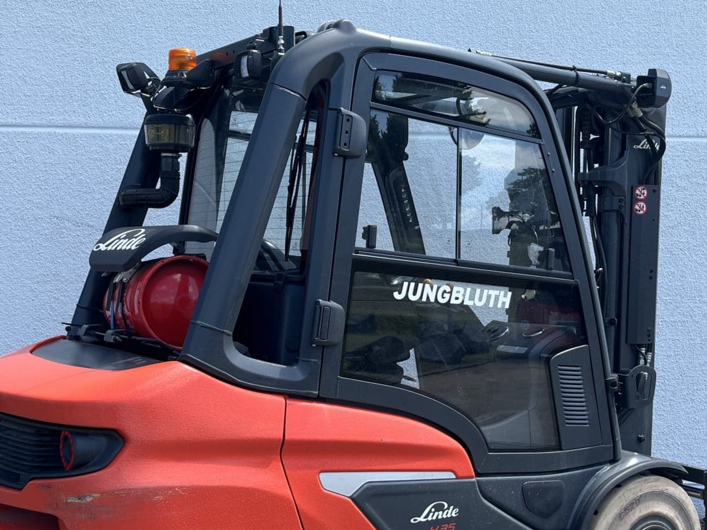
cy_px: 330
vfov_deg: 29.6
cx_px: 337
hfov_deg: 38.9
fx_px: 1001
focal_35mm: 49
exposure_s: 1/1086
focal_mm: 5.1
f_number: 1.6
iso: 50
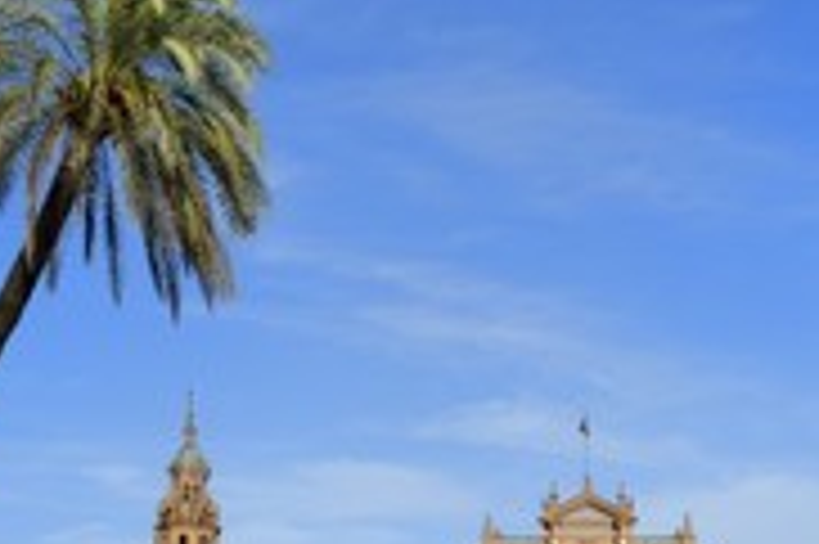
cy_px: 481
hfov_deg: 19.7
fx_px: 2364
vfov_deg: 13.0
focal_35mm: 104
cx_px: 378
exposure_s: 1/250
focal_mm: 45
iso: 200
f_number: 14
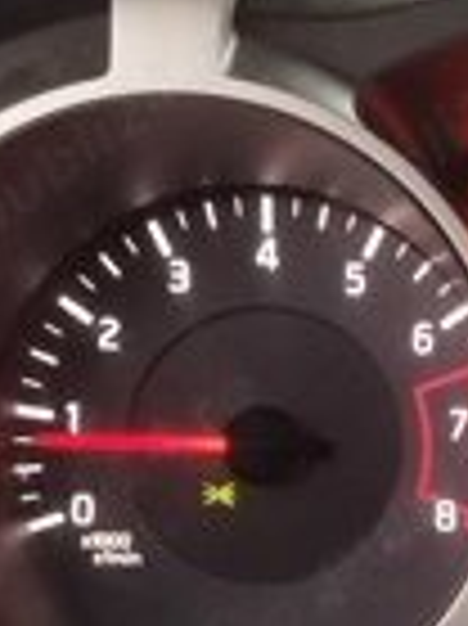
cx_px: 549
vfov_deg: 27.4
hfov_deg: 20.1
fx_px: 1246
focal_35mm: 69
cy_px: 536
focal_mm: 5.89
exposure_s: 1/33.3
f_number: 1.89
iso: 400
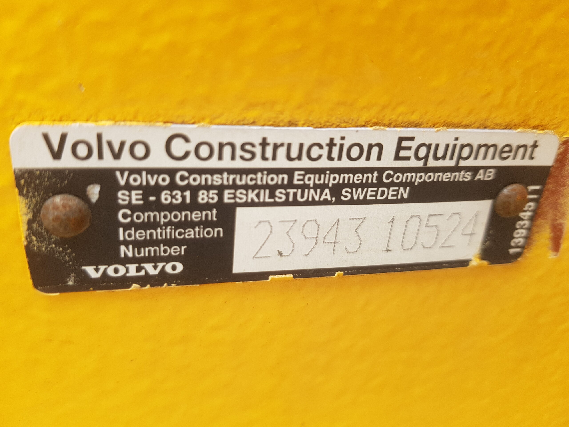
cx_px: 284
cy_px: 214
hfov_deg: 67.3
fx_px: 427
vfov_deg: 53.1
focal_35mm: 26
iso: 40
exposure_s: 1/183
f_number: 1.7
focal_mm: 4.2
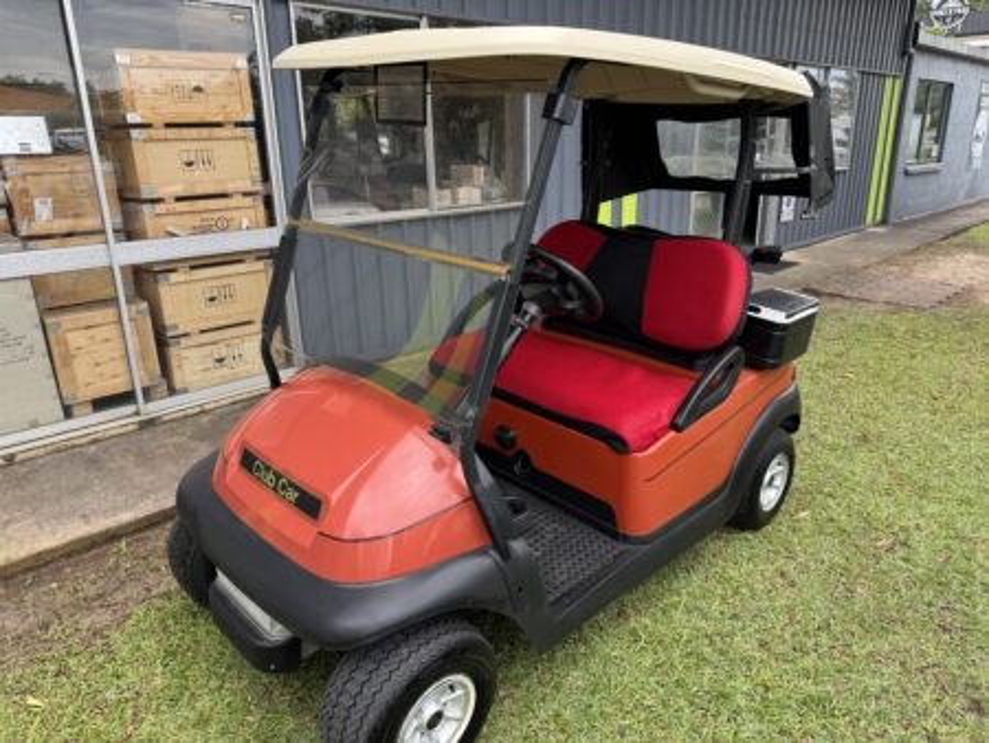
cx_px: 494
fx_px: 686
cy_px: 372
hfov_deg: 71.6
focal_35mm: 24
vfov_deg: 56.9
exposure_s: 1/639
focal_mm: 6.76
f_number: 1.78
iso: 80
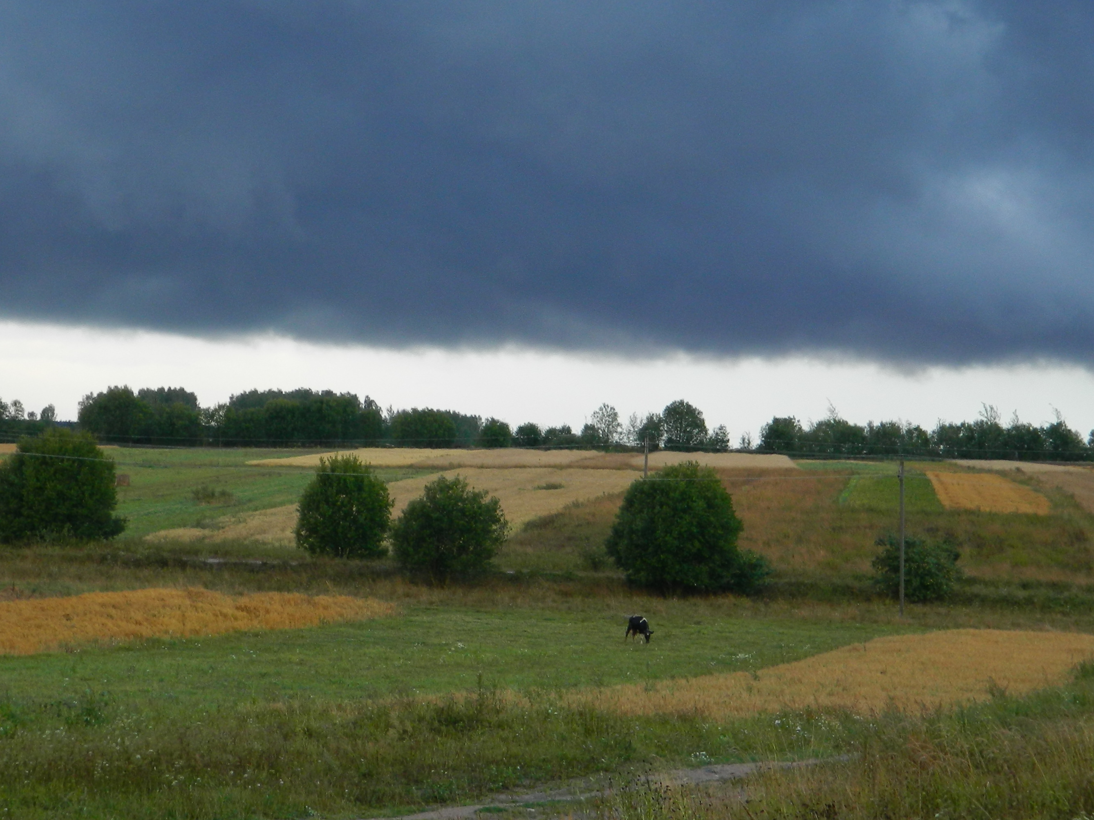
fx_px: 2907
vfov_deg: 16.0
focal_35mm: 92
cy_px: 264
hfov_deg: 21.3
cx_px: 501
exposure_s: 1/100
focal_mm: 10.2
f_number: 3.8
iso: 80
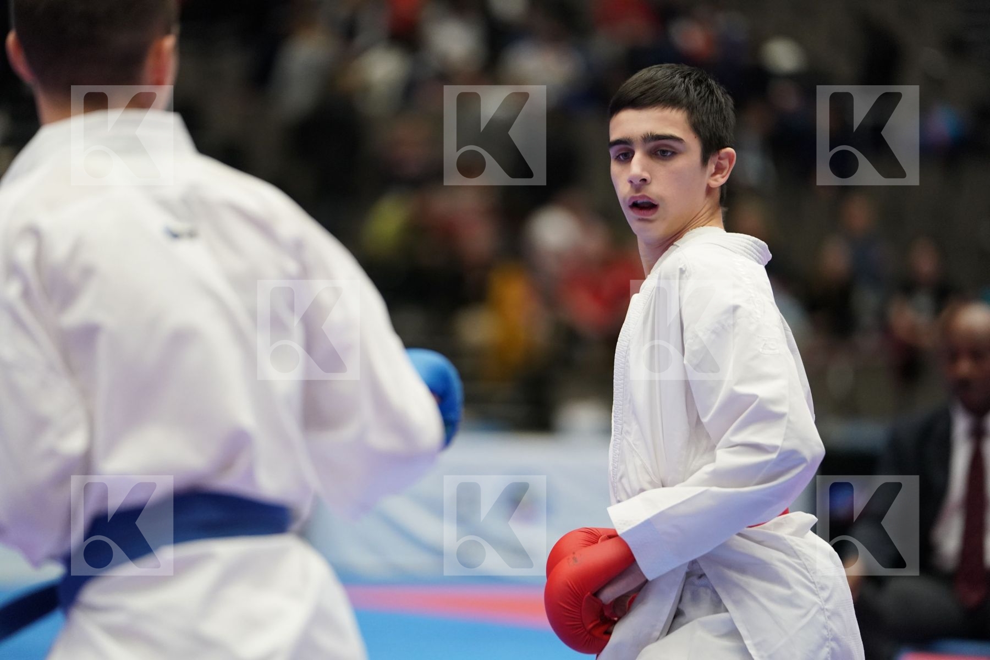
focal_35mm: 187
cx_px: 495
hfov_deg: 11.0
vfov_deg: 7.3
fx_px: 5142
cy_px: 330
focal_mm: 187
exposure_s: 1/1000
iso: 3200
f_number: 2.8
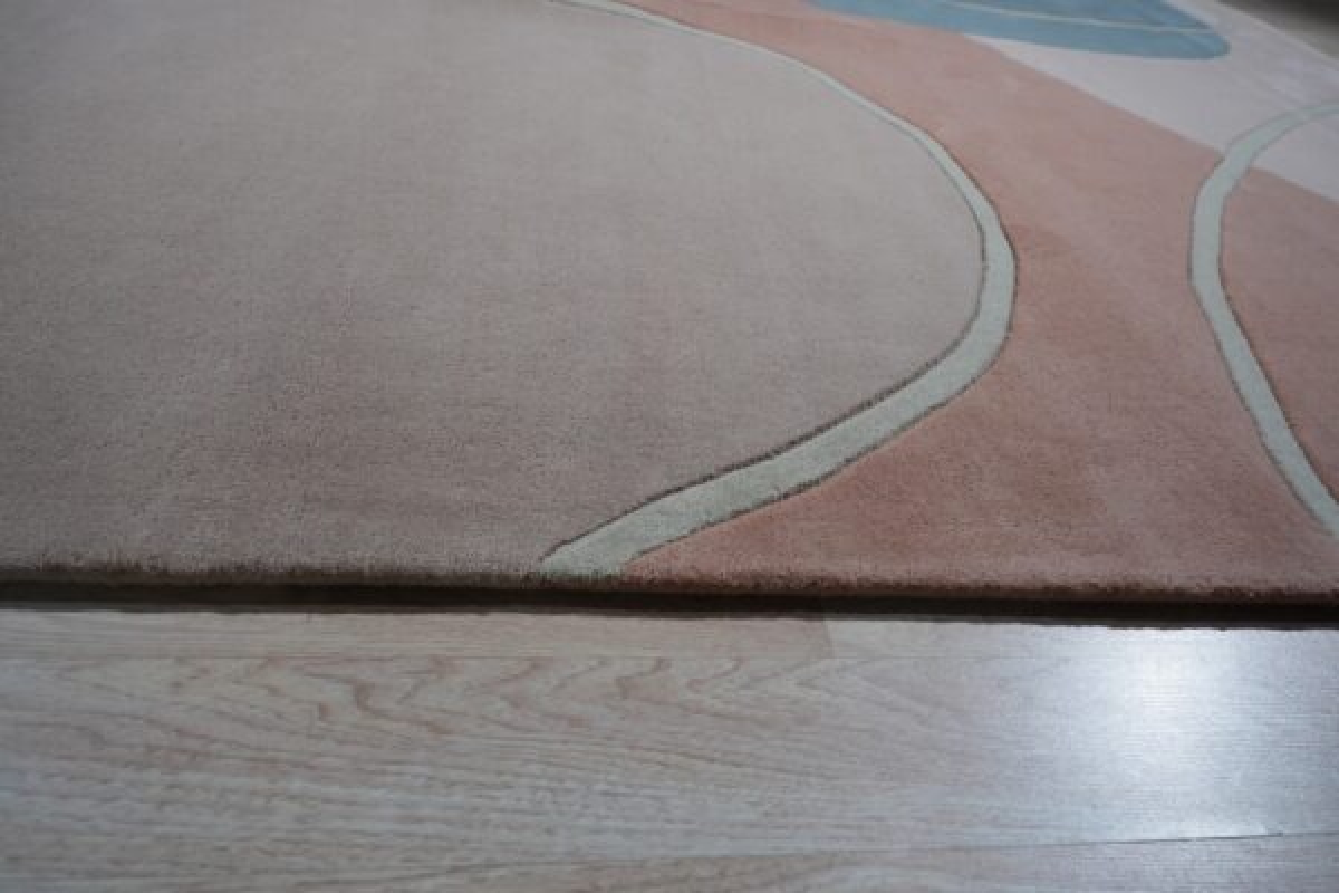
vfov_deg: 53.1
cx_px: 670
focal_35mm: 24
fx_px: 893
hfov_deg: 73.7
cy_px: 446
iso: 640
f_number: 6.3
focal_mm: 24
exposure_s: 1/160
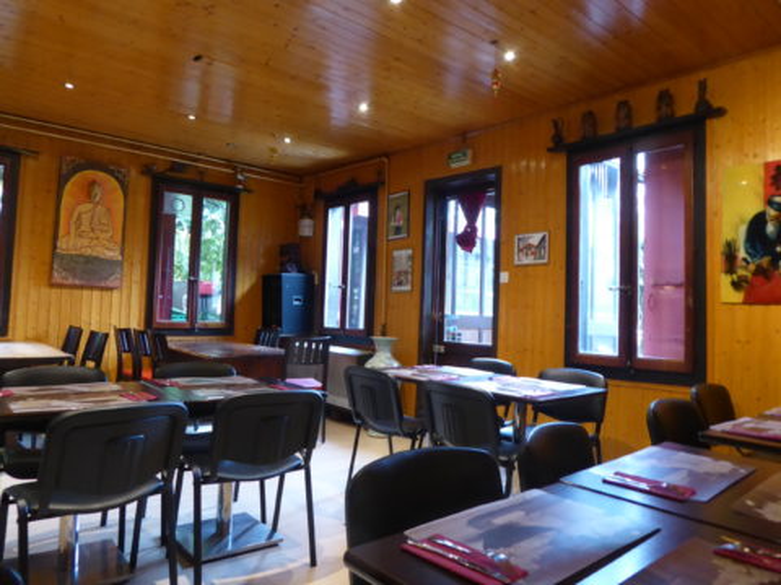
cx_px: 390
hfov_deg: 69.4
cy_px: 292
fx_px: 564
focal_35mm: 25
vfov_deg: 54.9
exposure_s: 1/10
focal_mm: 4.3
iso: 400
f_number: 3.3
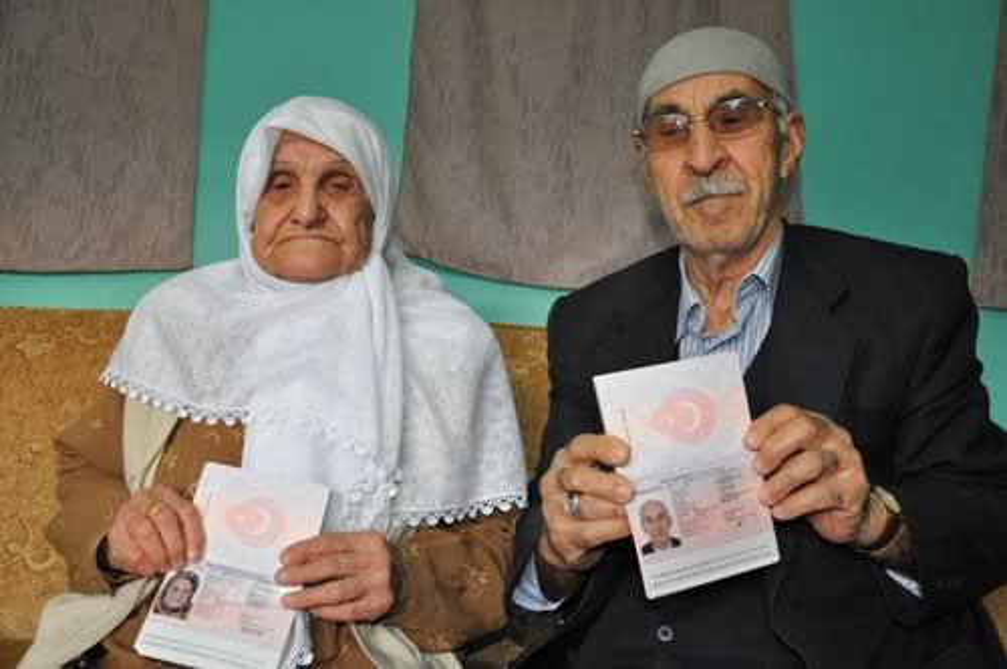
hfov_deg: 57.3
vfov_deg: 39.9
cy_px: 334
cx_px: 504
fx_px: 922
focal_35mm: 33
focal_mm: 22
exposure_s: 1/60
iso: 800
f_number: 3.8
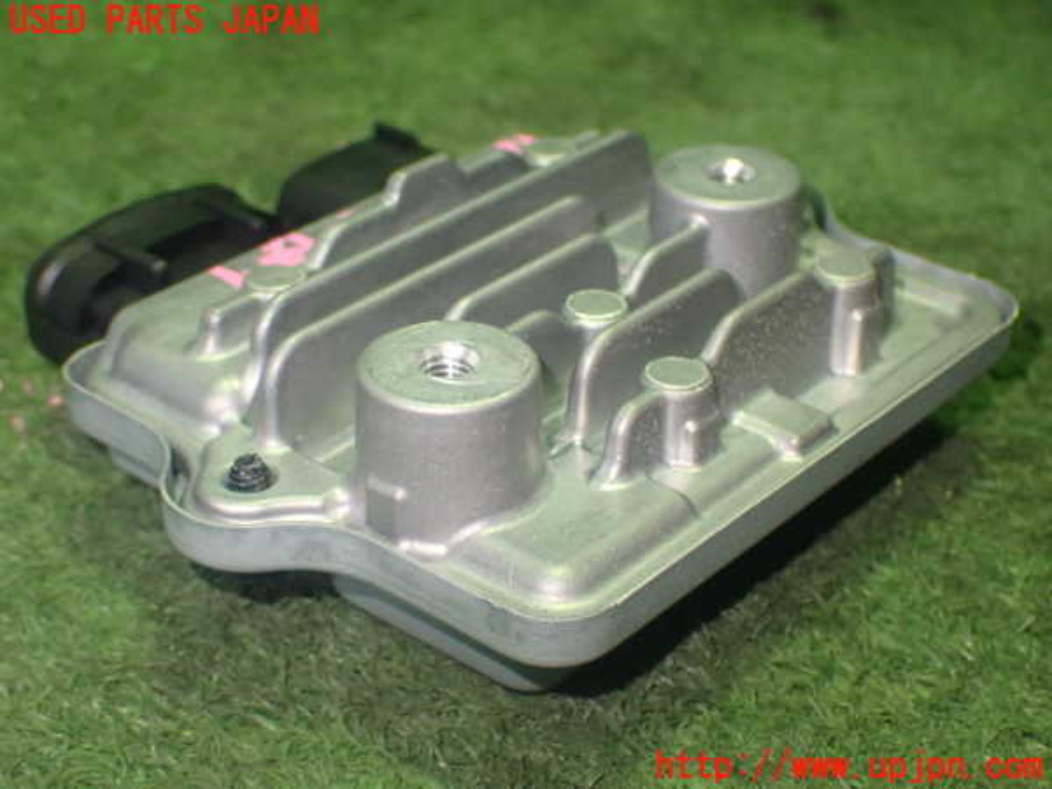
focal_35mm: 62
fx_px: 1884
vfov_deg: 23.7
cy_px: 394
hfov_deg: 31.2
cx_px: 526
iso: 800
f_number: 3.6
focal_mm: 11.09
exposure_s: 1/40
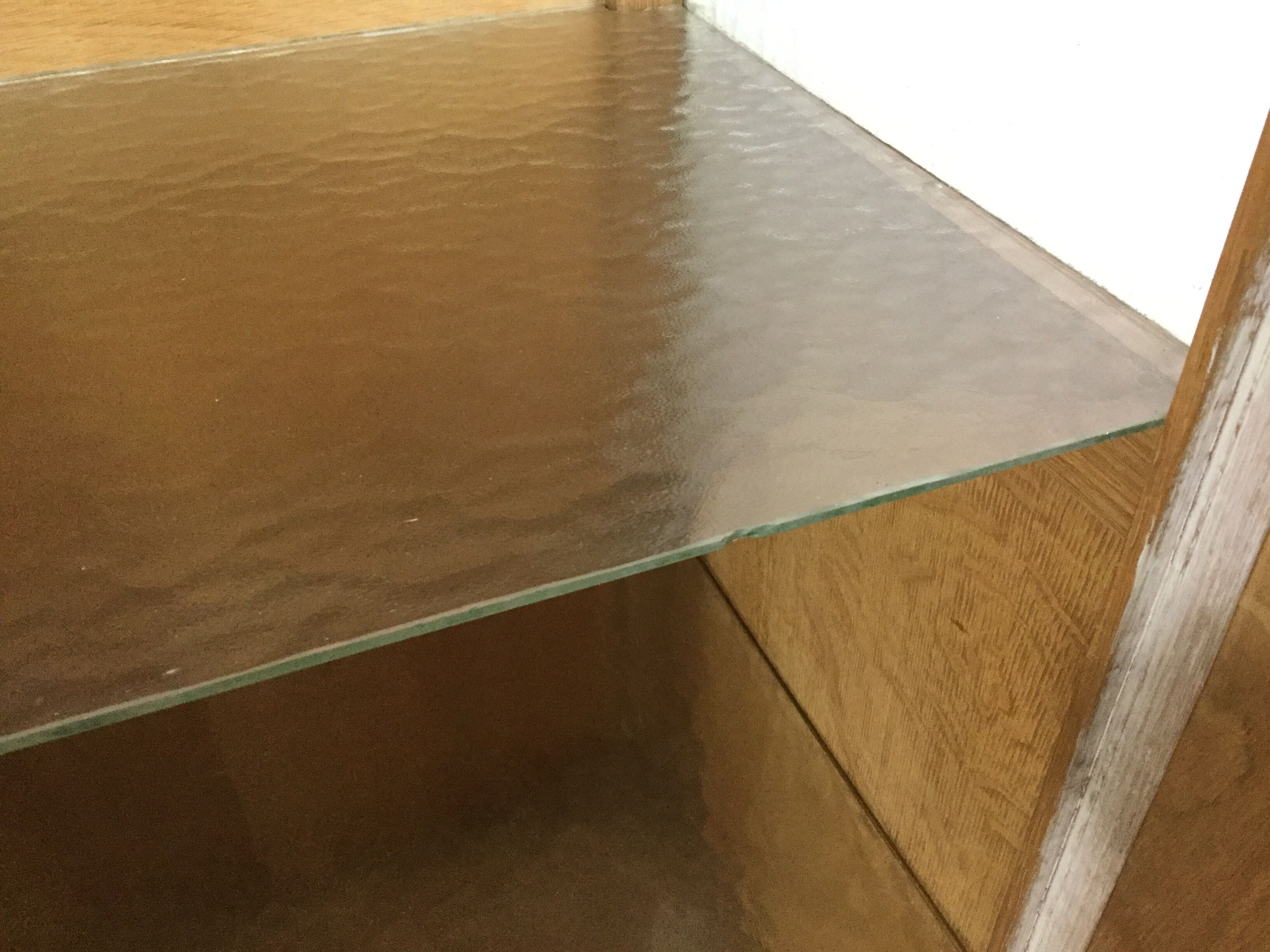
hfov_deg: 58.4
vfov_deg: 45.4
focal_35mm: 31
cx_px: 635
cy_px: 476
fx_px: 1137
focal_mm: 3.3
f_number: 2.4
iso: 200
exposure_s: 1/25
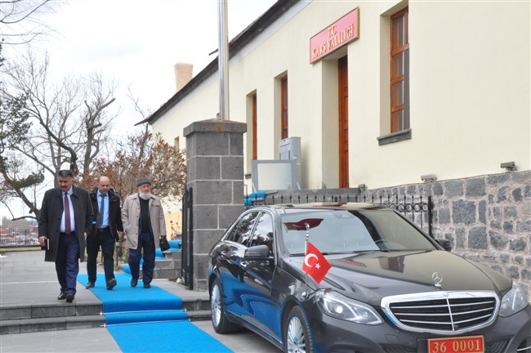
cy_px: 176
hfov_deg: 37.9
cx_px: 266
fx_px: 774
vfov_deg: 25.7
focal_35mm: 52
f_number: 29
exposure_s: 1/200
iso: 2000
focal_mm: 35
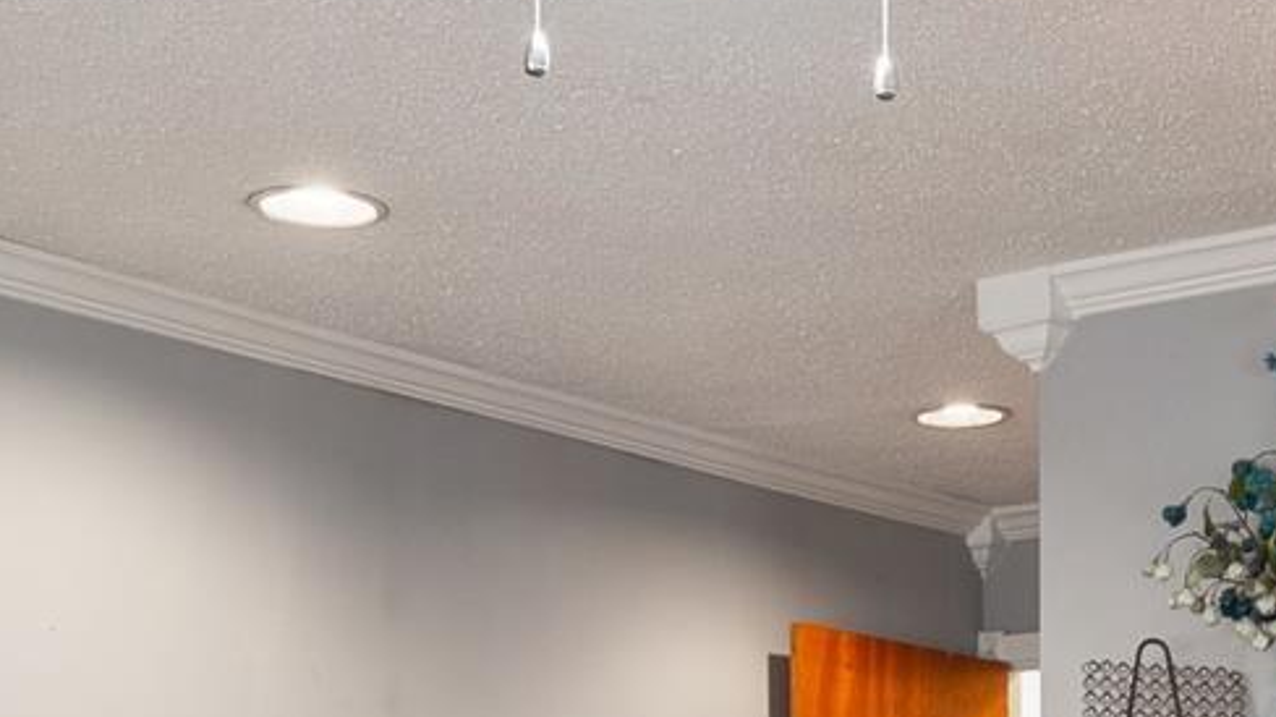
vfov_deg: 13.3
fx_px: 2908
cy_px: 1057
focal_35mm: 86
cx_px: 1069
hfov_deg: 24.3
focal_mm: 16
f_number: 9
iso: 250
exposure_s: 1
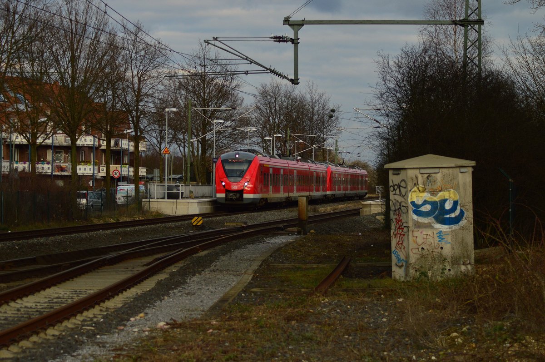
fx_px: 1588
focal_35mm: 105
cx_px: 272
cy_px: 181
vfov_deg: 13.0
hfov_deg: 19.5
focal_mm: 70
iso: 400
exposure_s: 1/800
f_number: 5.6
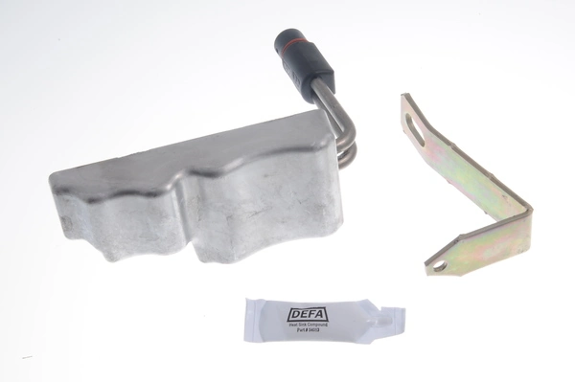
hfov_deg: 23.4
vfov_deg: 15.7
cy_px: 191
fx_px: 1388
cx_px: 288
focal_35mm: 87
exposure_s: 1/160
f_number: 22
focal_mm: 58
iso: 400
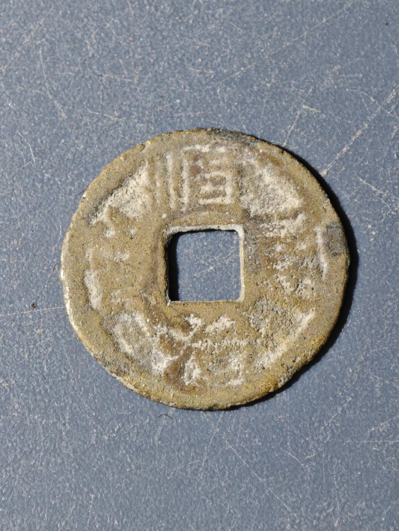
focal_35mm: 134
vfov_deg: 14.7
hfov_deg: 11.1
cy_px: 266
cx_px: 200
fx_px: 2059
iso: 400
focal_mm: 9
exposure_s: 1/100
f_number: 2
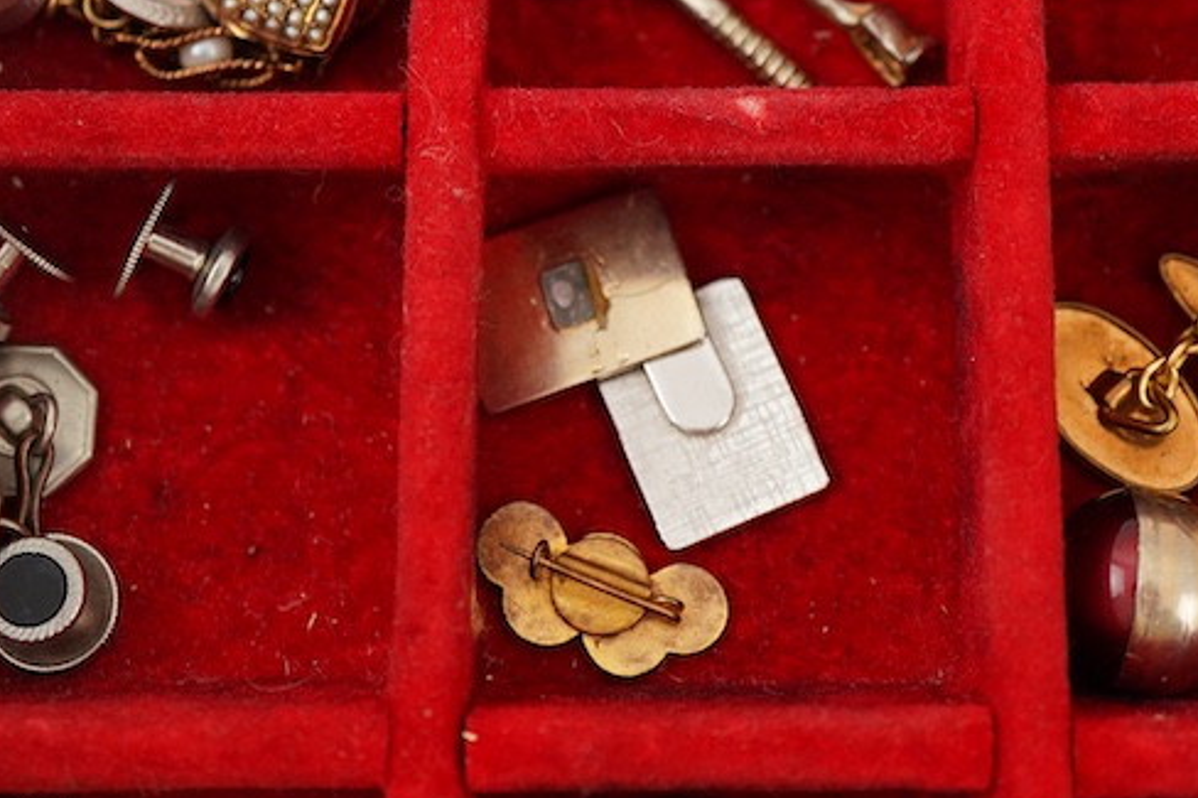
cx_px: 574
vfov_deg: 16.3
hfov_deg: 24.5
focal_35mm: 83
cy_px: 174
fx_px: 2761
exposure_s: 1/160
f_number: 3.5
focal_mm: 30
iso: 800
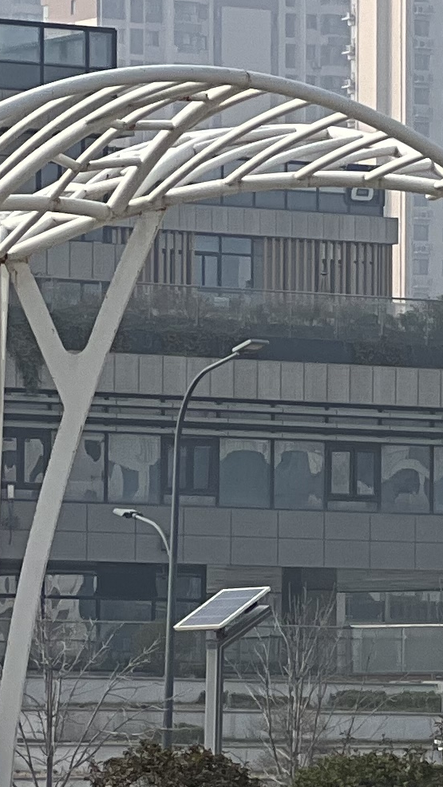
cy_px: 599
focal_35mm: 343
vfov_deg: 6.3
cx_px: 1521
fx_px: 7159
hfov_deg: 3.4
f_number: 2.8
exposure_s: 1/612
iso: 32
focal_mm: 9
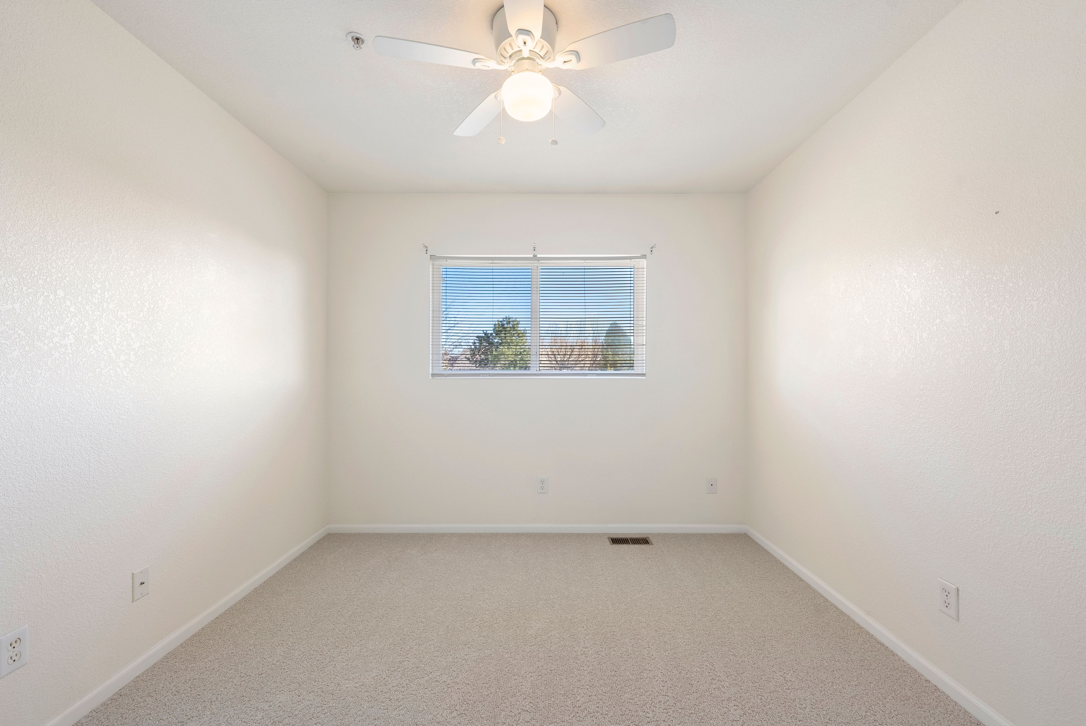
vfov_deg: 81.3
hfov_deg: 104.2
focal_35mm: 14
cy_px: 363
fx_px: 423
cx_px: 543
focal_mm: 14
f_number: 8
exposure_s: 1/6
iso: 640
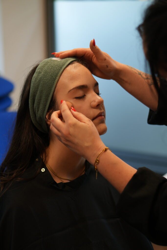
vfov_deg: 27.0
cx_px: 84
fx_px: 522
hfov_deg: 18.2
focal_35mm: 75
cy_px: 125
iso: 125
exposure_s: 1/100
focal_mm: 50
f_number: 2
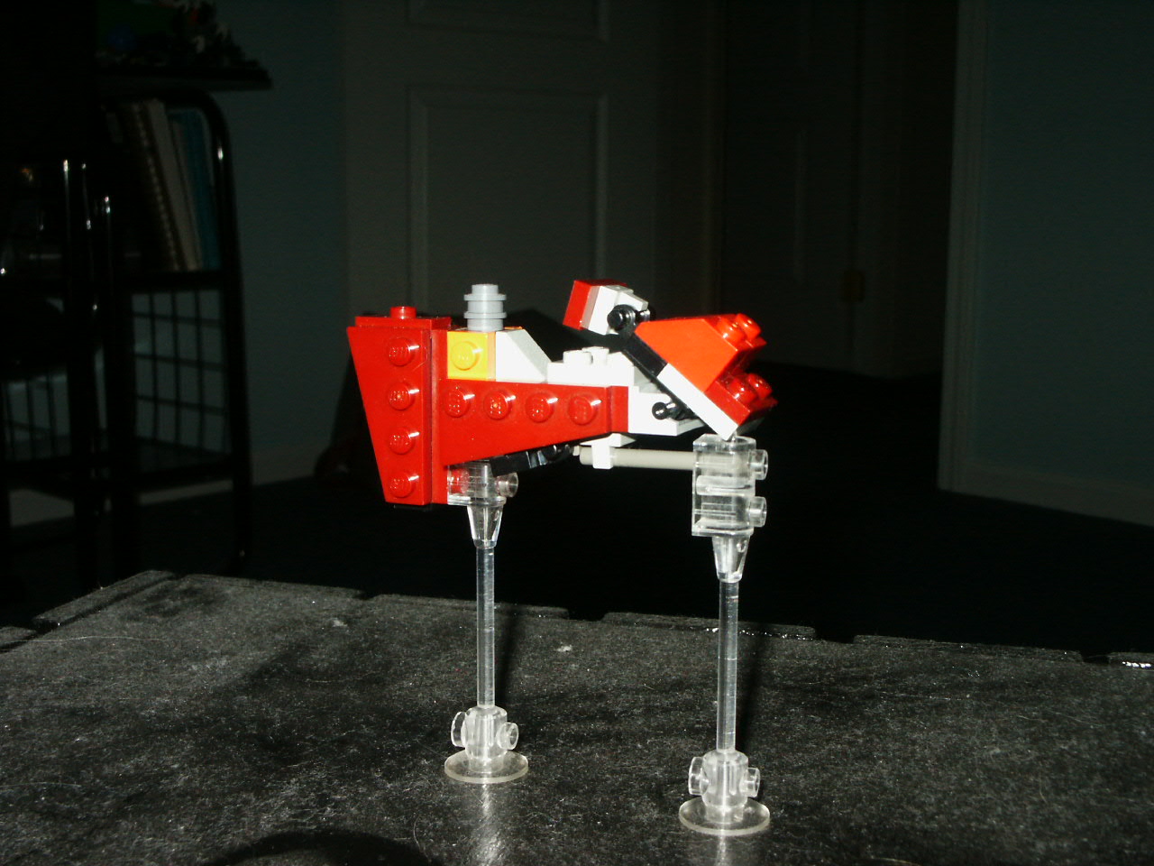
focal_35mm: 52
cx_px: 577
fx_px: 1734
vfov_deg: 28.0
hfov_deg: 36.8
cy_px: 433
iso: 200
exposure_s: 1/45
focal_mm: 10.91
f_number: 8
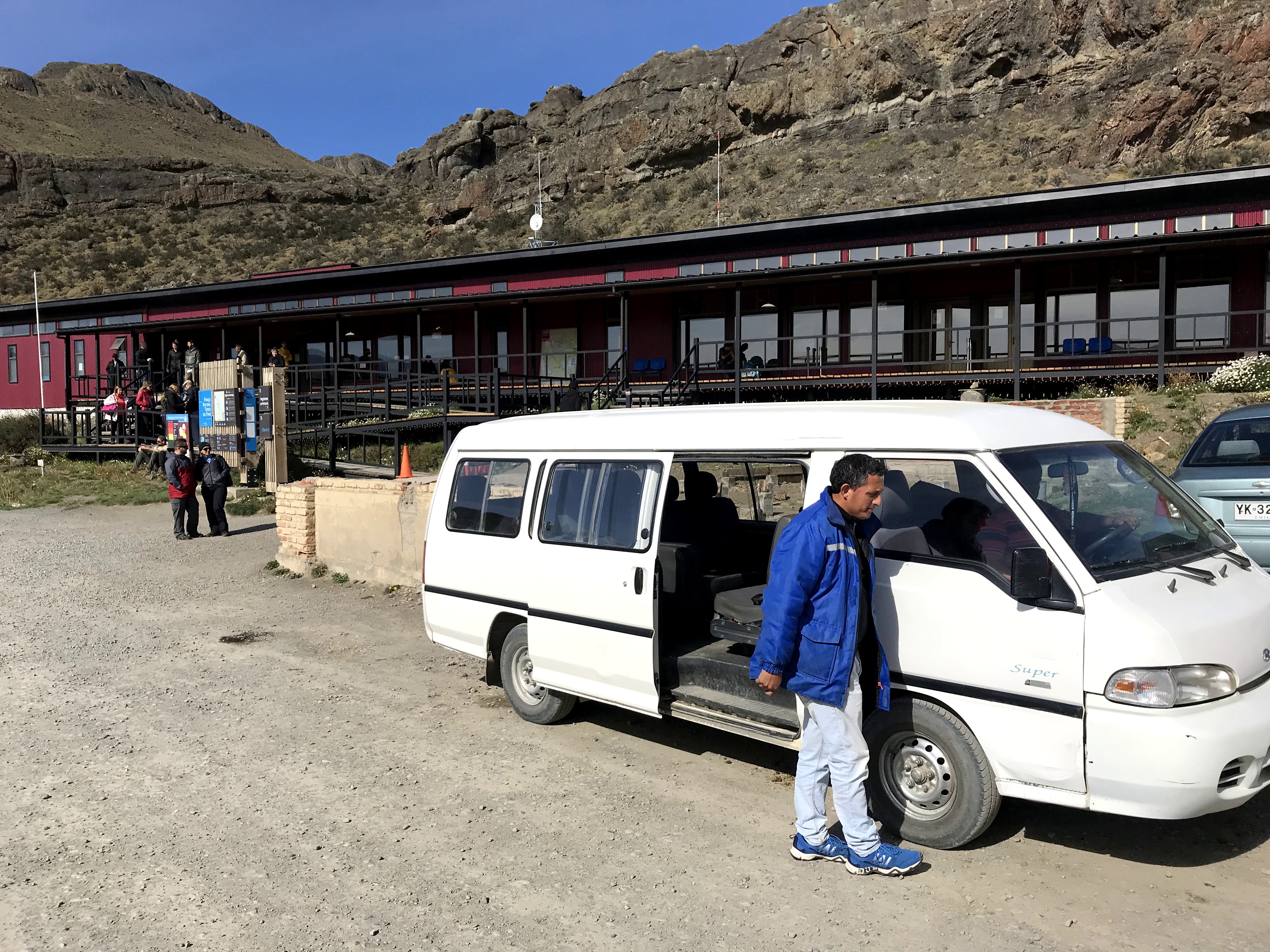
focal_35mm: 28
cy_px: 476
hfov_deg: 63.4
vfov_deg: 49.7
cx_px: 635
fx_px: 1027
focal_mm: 3.99
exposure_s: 1/4808
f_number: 1.8
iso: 20
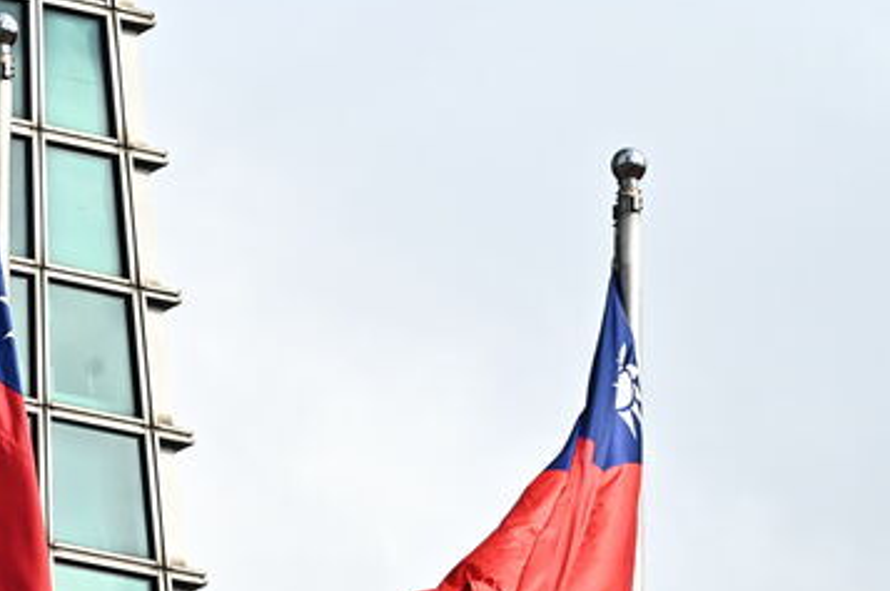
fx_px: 12863
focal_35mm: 521
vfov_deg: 2.6
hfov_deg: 4.0
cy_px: 485
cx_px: 267
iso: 250
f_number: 5.6
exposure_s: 1/1000
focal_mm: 310
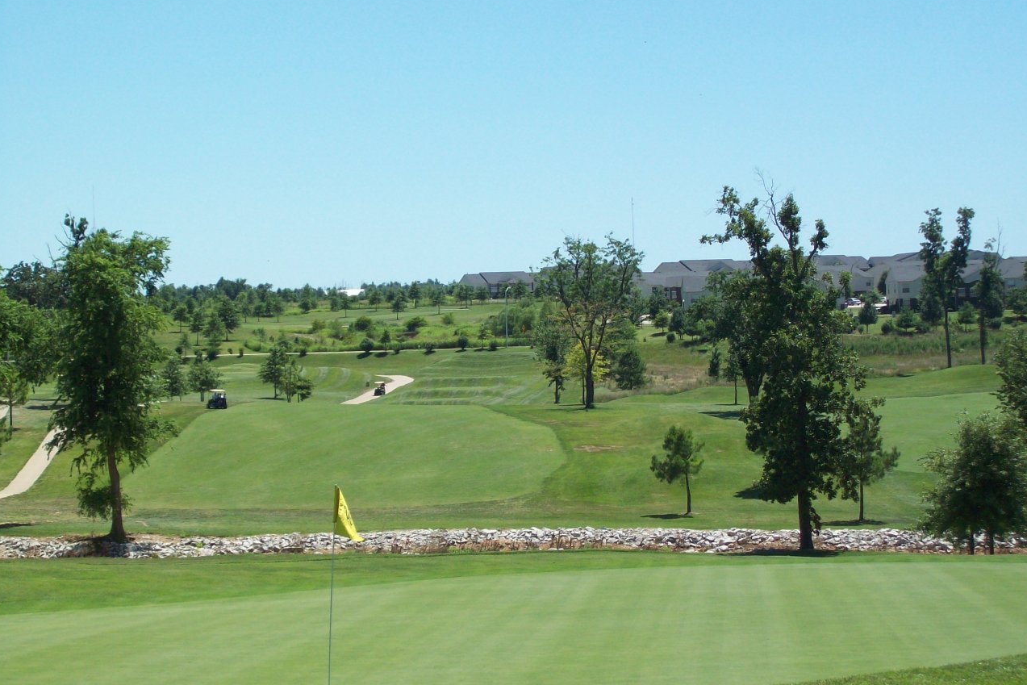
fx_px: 2596
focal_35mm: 91
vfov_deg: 15.0
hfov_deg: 22.4
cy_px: 362
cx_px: 512
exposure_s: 1/686
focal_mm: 14.3
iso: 80
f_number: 4.3
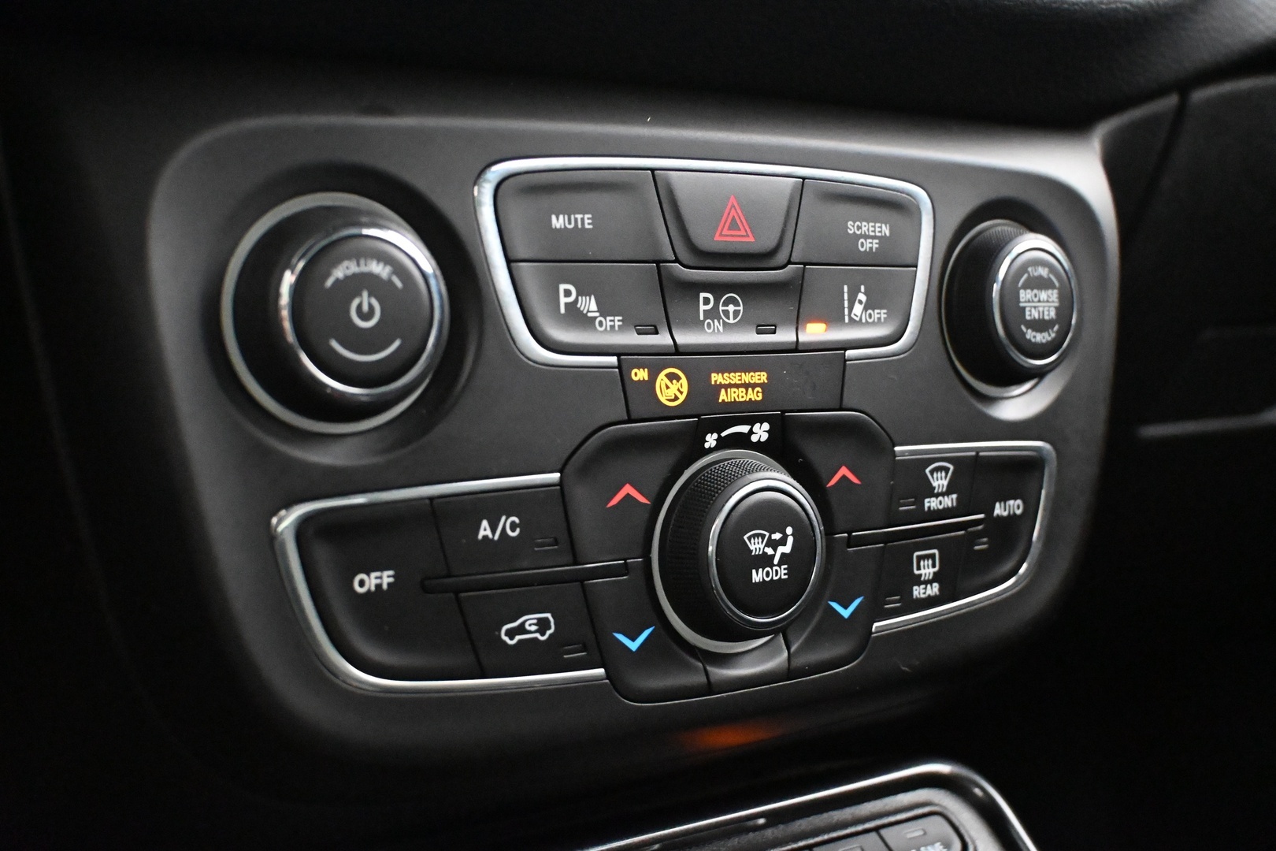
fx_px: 1462
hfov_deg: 47.2
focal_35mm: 41
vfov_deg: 32.4
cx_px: 638
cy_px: 426
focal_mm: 27.5
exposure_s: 1/25
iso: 12800
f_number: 4.5
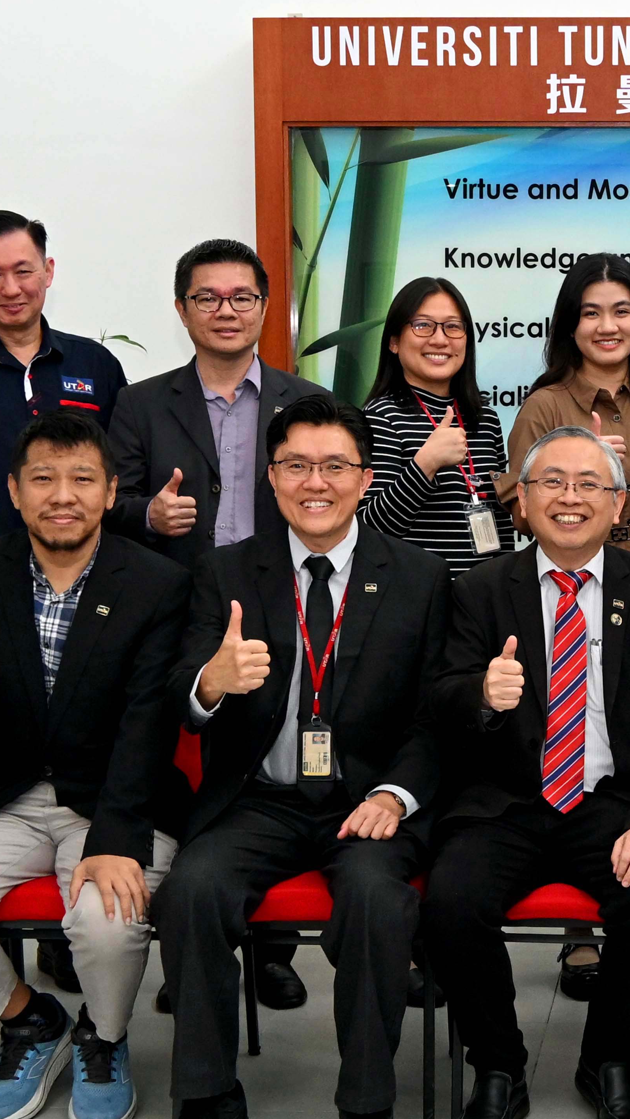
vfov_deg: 34.3
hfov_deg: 19.0
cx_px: 683
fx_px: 1812
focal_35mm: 61
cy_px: 640
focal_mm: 20
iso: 1250
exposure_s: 1/100
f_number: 5
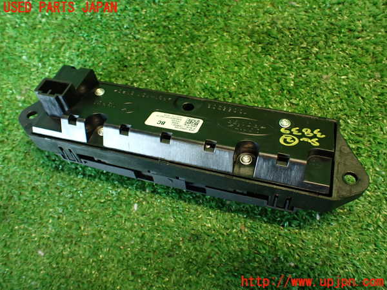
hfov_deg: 60.0
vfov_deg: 46.8
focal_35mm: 30
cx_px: 194
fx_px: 335
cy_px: 145
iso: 400
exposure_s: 1/30
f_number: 2.3
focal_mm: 5.4
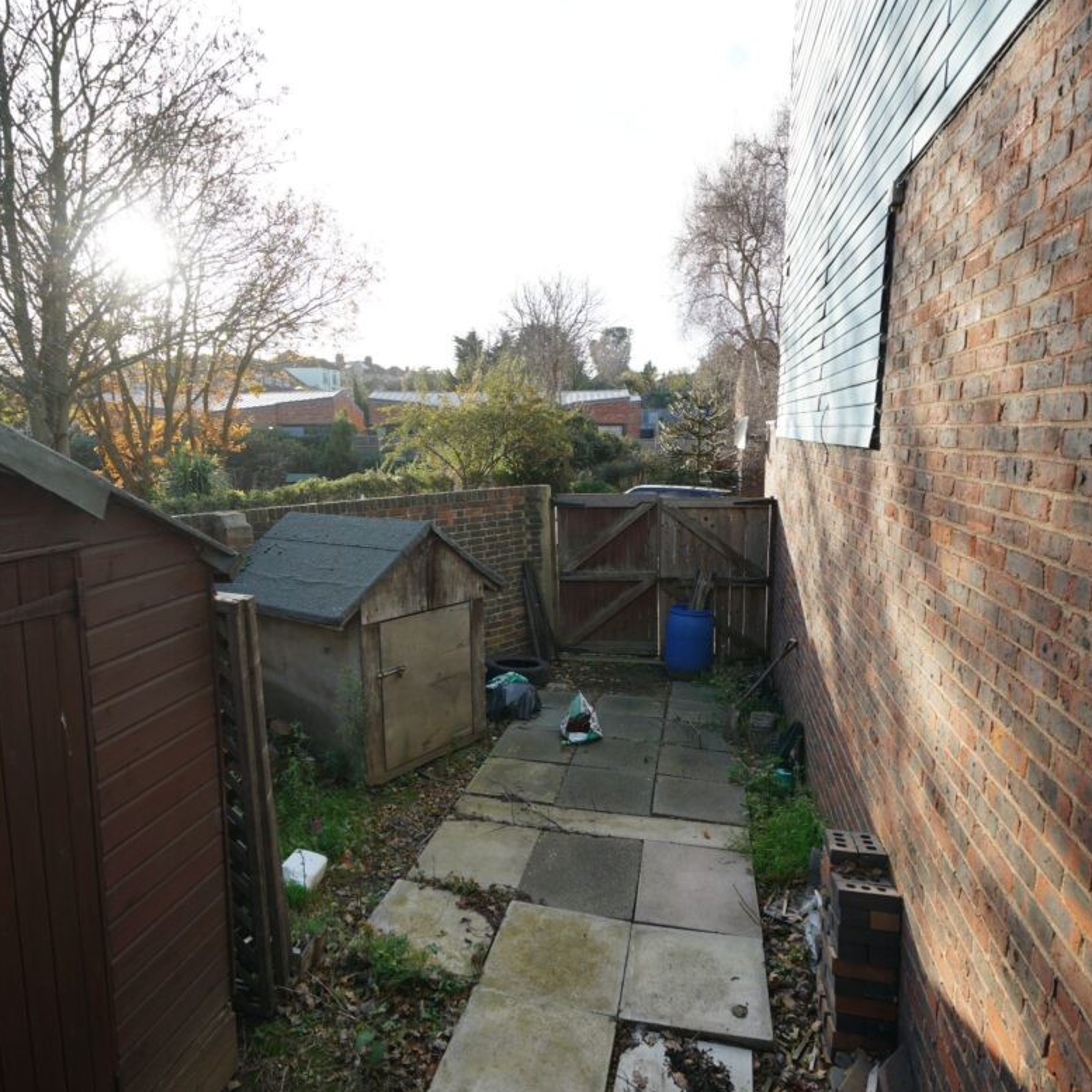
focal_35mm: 21
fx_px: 749
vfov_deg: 72.1
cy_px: 556
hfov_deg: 72.1
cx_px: 524
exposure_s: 1/160
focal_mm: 16
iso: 125
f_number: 5.6
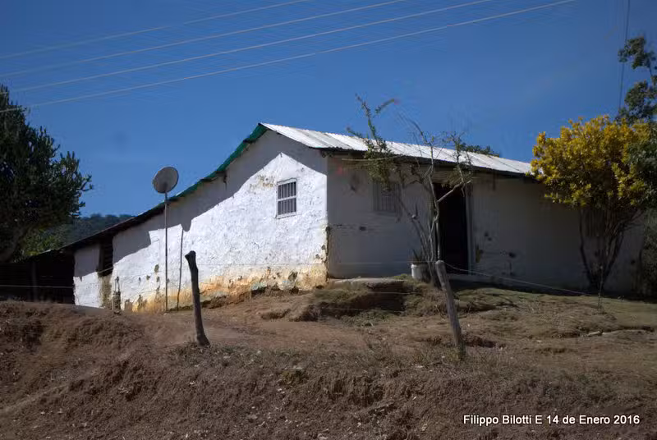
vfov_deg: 16.6
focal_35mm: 82
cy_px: 220
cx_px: 328
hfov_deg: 24.6
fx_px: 1508
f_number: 5
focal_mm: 55
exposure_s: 1/2500
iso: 400
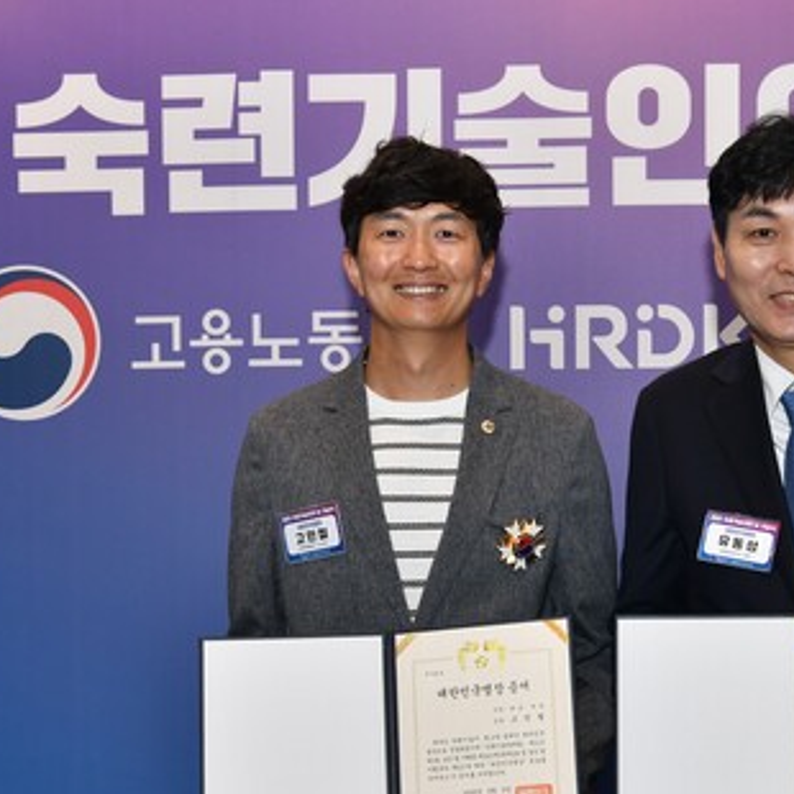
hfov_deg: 23.1
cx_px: 607
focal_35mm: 74
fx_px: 1920
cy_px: 507
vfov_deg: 23.3
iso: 1250
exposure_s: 1/160
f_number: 7.1
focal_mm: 45
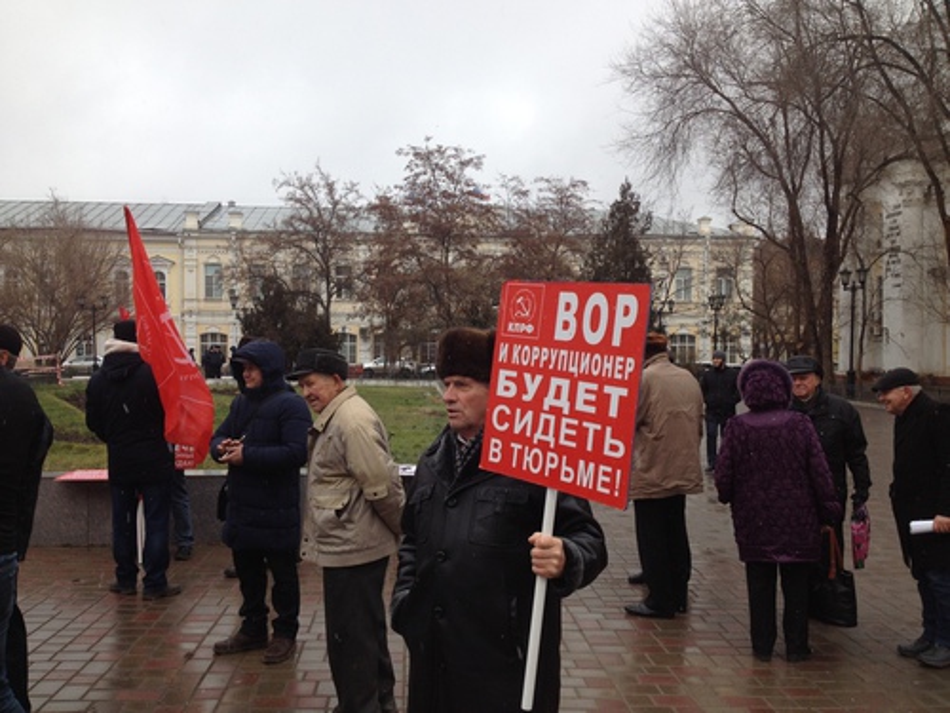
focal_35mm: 35
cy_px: 356
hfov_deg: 52.6
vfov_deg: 40.7
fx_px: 961
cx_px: 475
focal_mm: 4.28
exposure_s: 1/347
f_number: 2.4
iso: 50
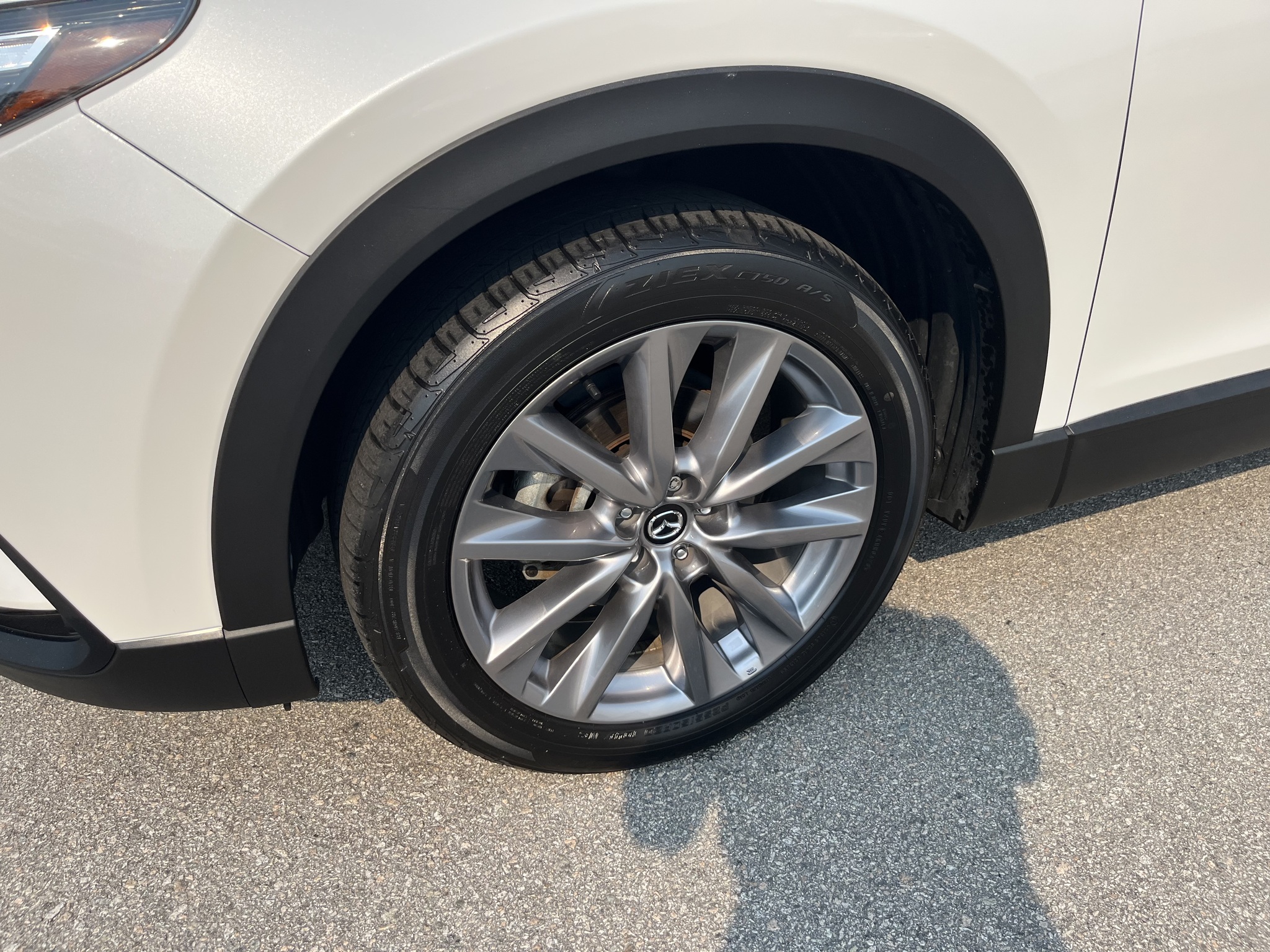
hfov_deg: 67.3
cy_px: 476
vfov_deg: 53.1
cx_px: 635
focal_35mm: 26
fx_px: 954
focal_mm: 5.1
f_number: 1.6
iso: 50
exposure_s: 1/3876
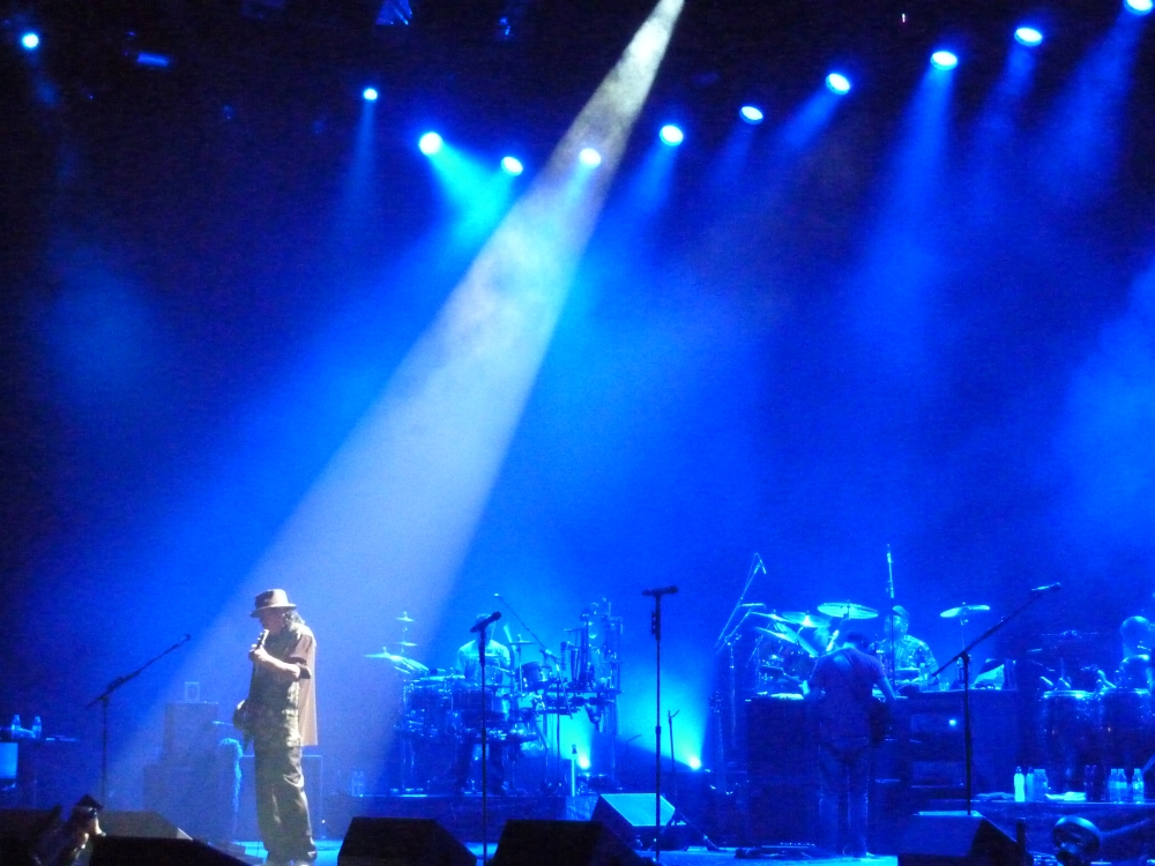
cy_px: 433
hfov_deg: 32.7
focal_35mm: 59
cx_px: 578
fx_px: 1969
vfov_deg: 24.8
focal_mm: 9.7
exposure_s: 1/30
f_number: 3.9
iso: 1600
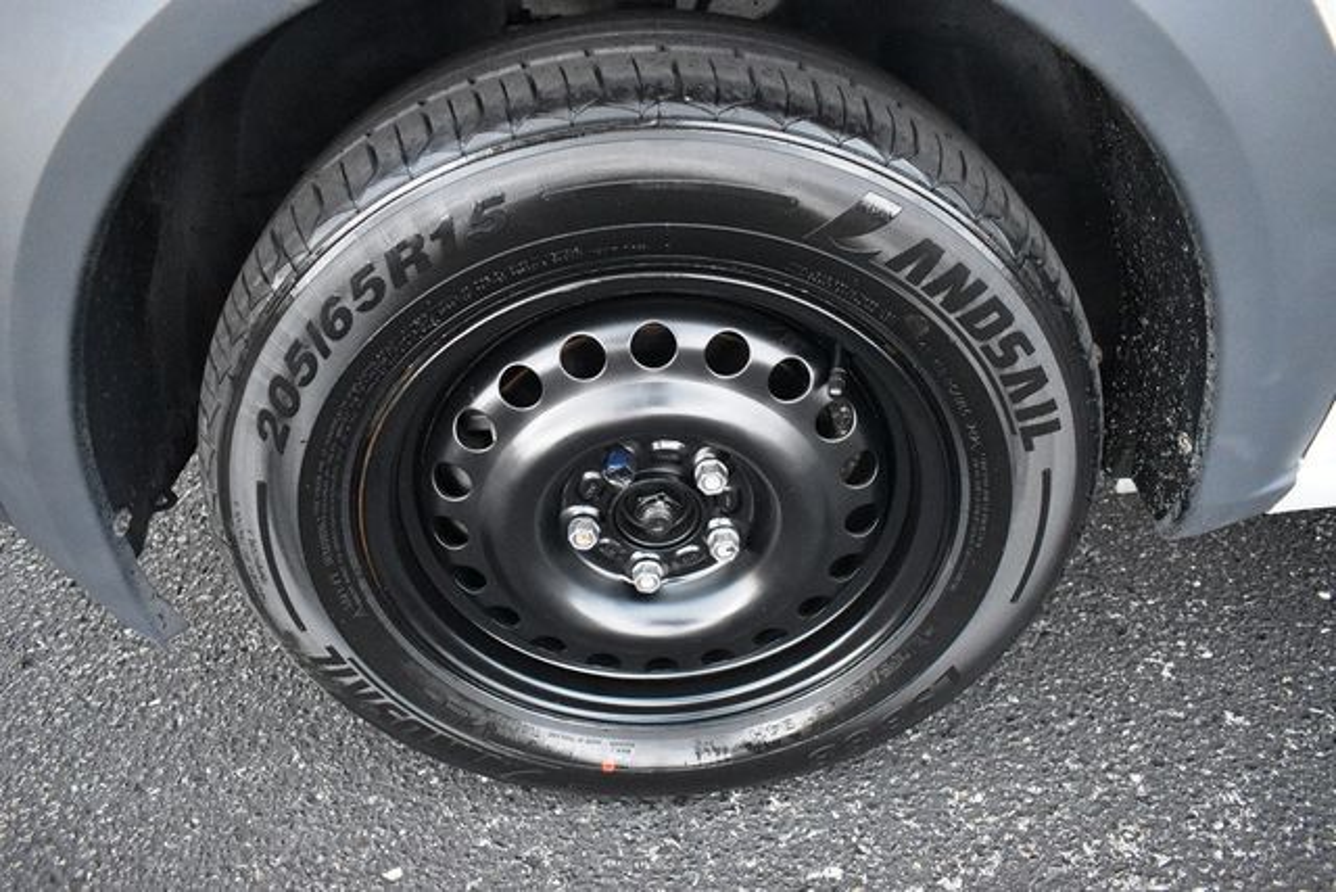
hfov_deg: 67.4
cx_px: 668
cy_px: 446
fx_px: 1002
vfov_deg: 48.0
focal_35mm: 27
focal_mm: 18
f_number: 3.5
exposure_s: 1/125
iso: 4000
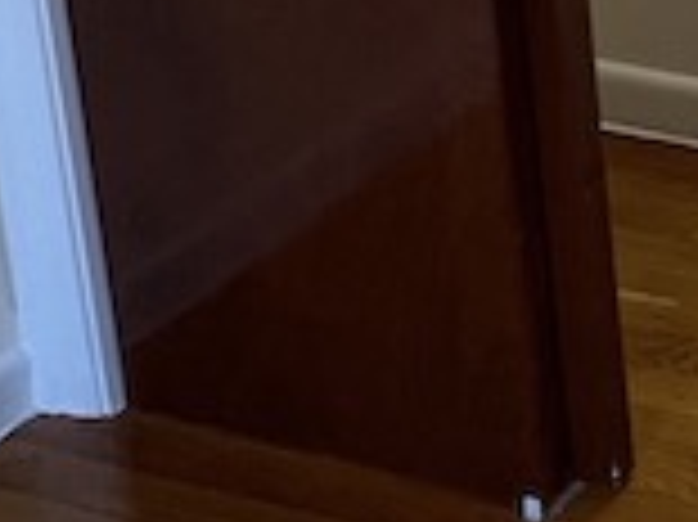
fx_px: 1350
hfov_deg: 19.9
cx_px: 1297
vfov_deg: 17.0
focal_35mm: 67
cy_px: -486
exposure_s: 1/120
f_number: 1.8
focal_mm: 1.57
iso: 160
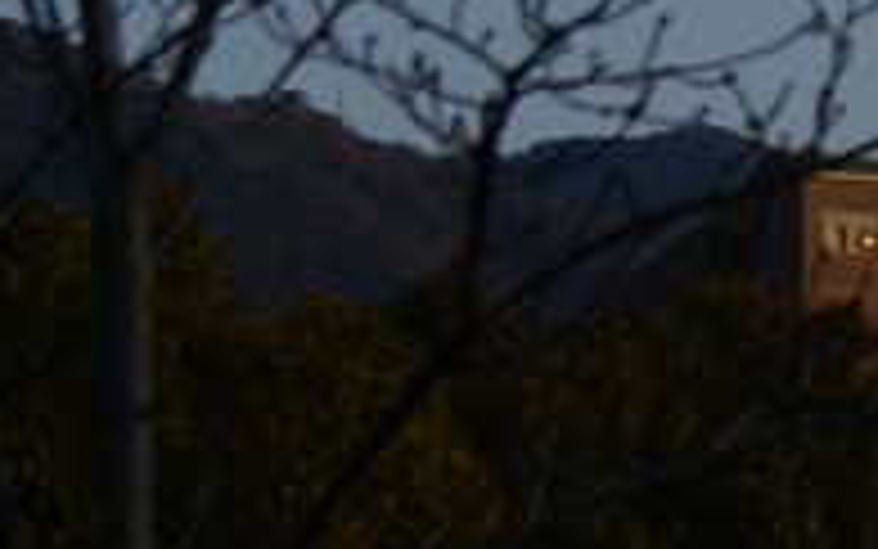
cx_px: 1963
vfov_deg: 3.6
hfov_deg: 5.6
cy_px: -61
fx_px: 8657
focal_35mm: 362
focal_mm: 45
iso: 100
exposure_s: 1/640
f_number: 4
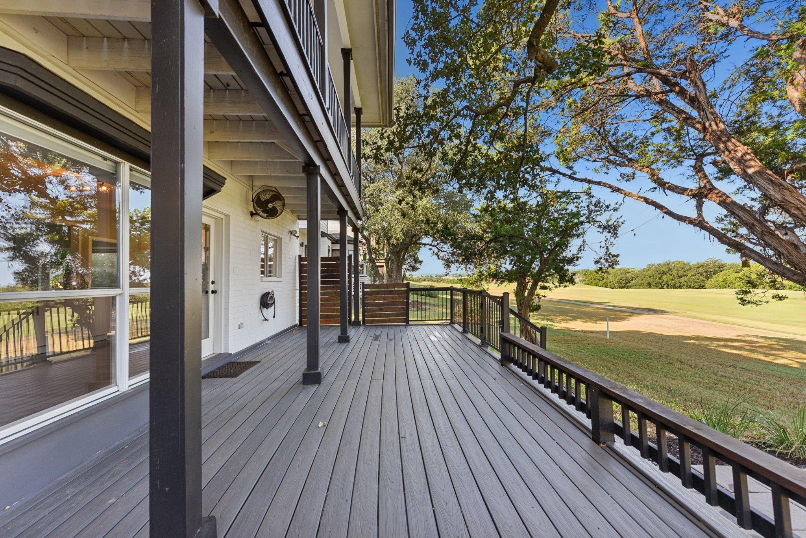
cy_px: 269
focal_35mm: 14
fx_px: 313
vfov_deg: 81.2
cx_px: 403
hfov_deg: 104.2
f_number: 8
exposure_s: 1/30
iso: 100
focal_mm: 14
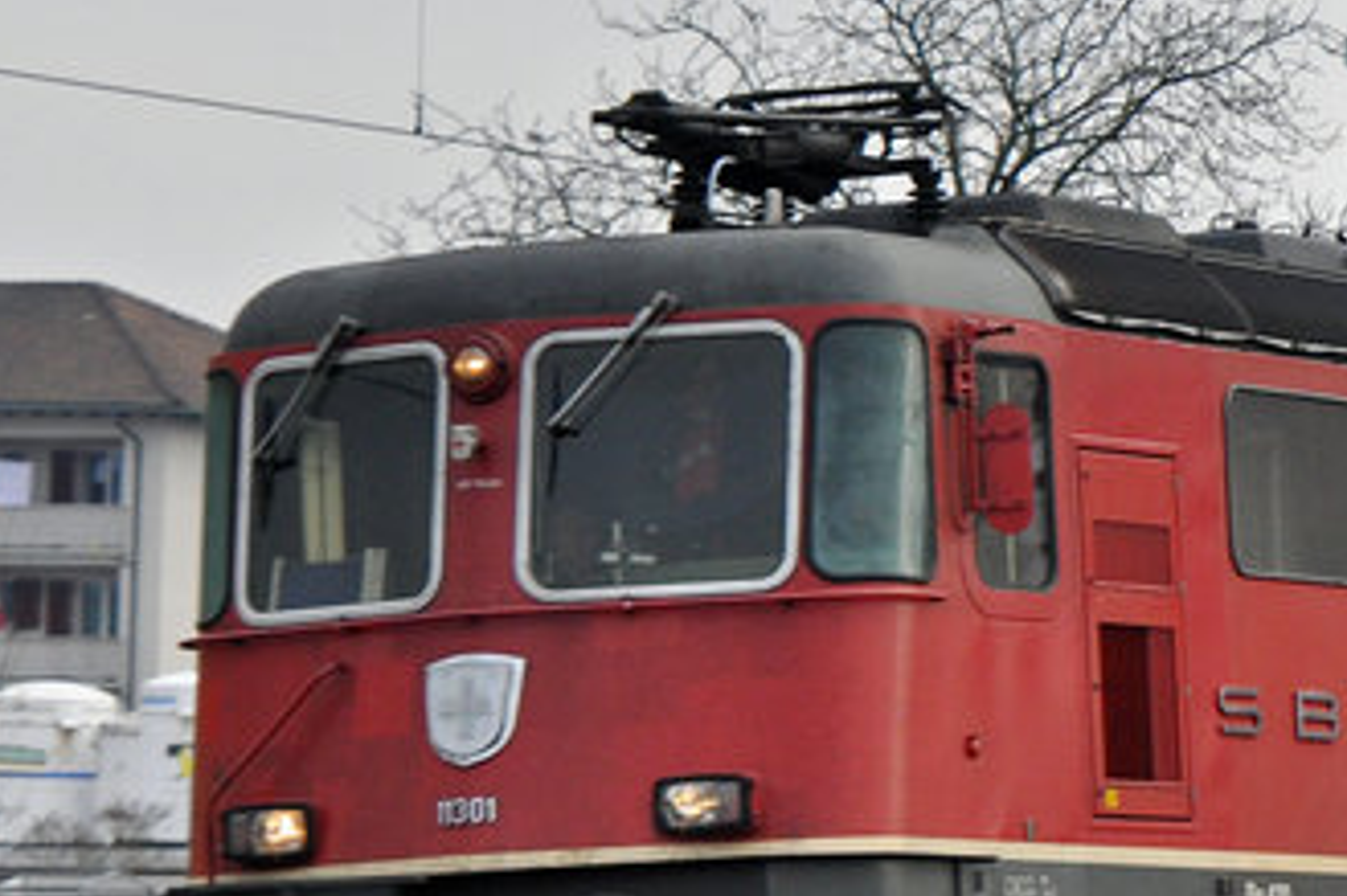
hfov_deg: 6.8
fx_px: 11250
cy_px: 346
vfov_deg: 4.6
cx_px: 1814
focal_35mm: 301
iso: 400
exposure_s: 1/800
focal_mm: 55
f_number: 4.5
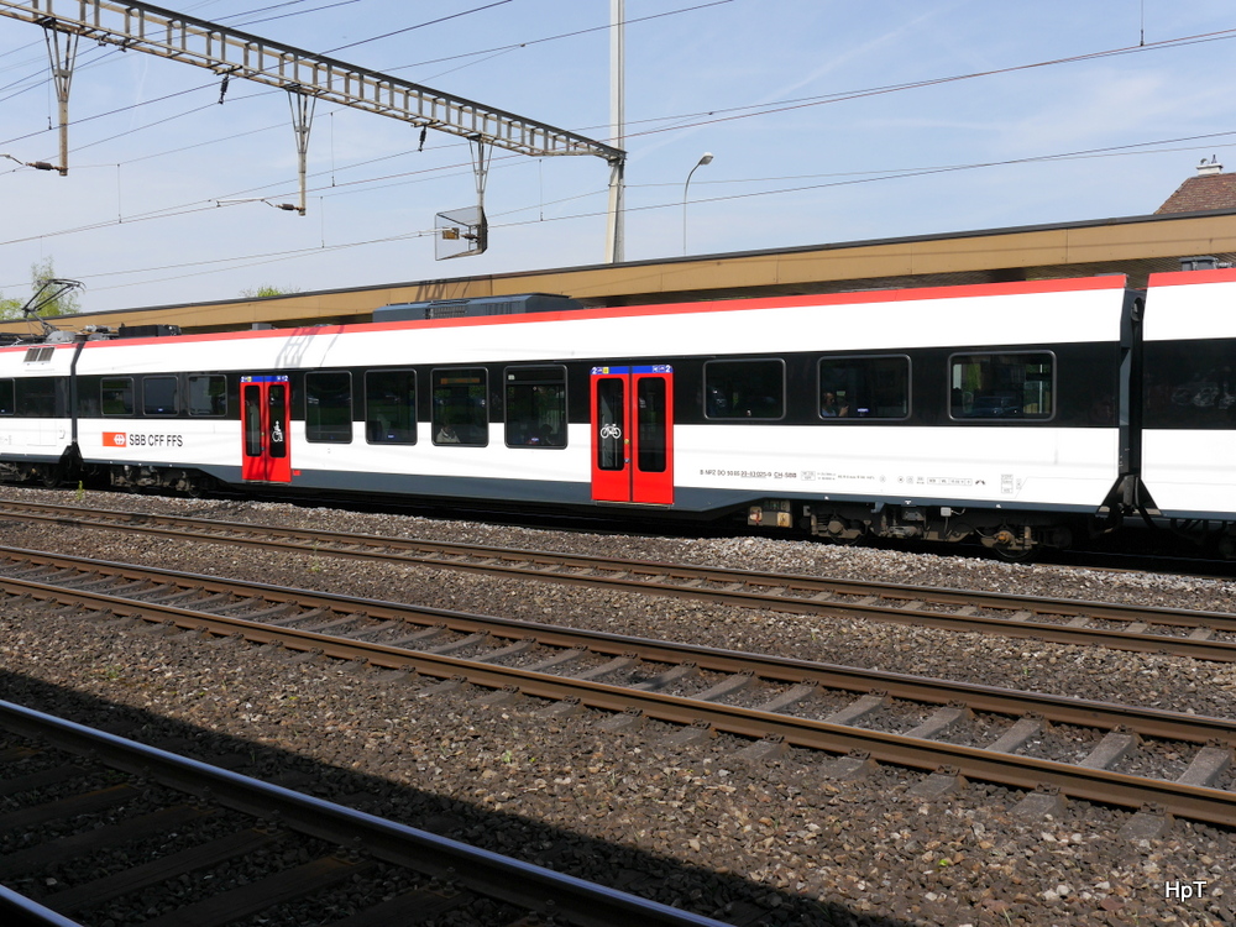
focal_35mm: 36
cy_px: 464
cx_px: 618
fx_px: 1285
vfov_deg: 39.7
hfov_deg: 51.4
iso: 160
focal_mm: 18
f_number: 8
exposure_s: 1/400
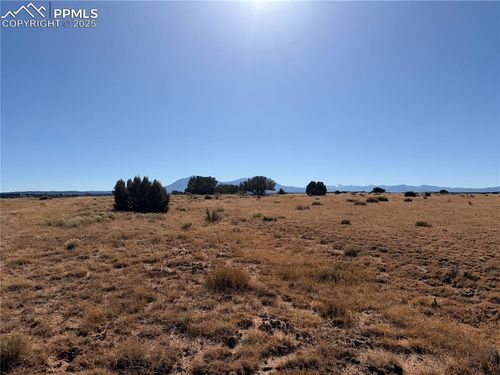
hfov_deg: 71.6
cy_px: 188
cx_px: 250
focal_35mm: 24
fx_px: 347
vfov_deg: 56.8
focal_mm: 6.76
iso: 80
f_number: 1.78
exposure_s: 1/10309
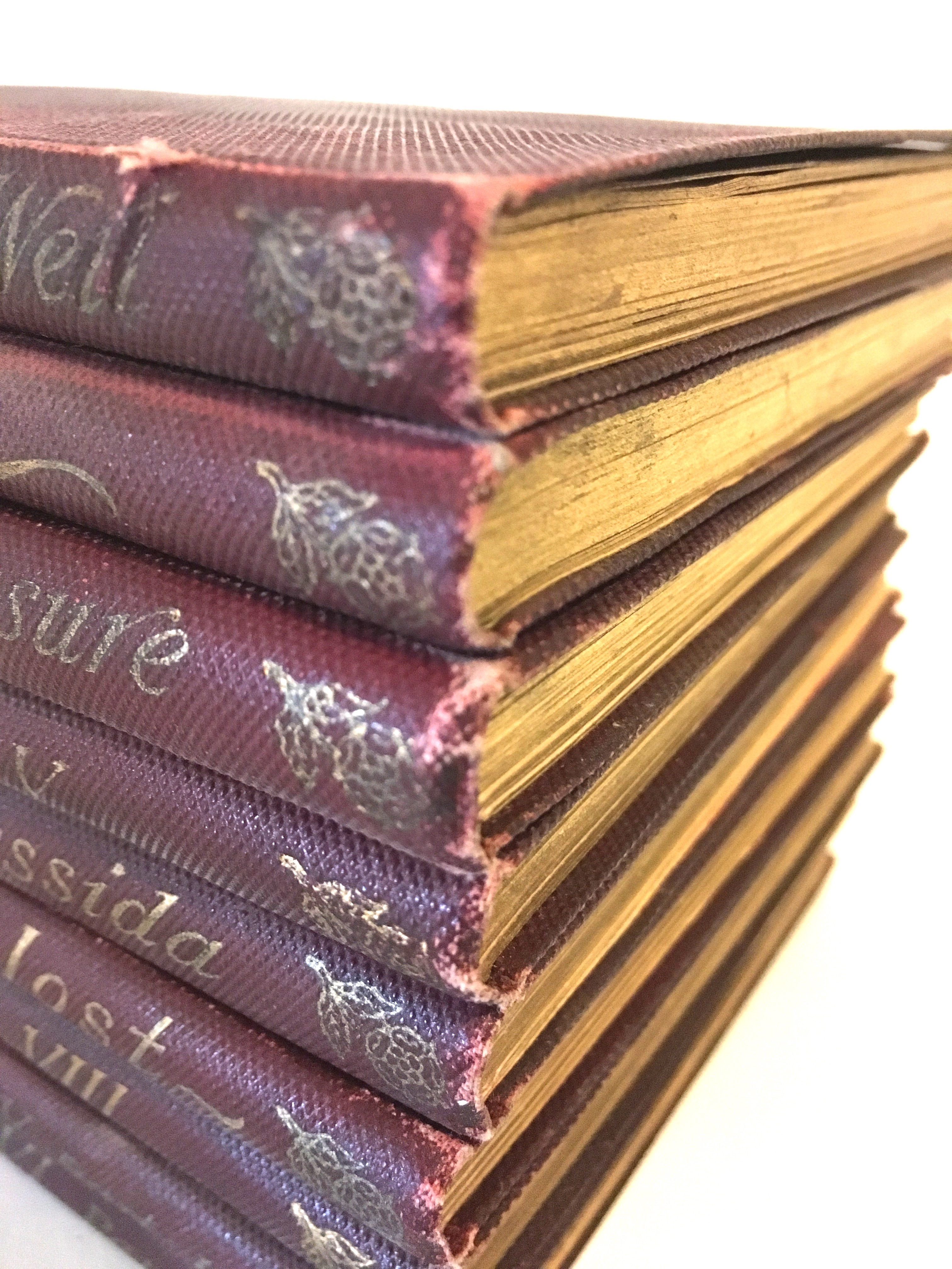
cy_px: 634
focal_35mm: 29
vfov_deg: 61.7
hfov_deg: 48.2
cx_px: 476
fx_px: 1063
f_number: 2.2
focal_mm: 4.15
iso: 320
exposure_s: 1/15
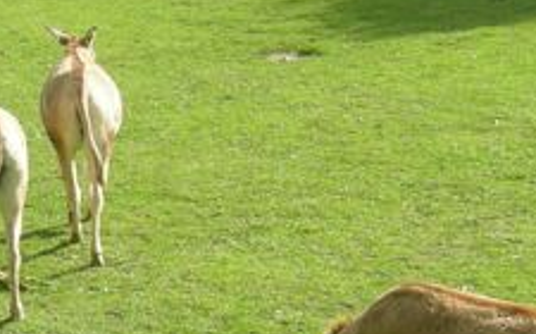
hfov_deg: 13.8
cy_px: 408
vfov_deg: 8.6
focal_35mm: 151
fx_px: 2203
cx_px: 95
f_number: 4.9
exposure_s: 1/174
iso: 64
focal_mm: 10.4
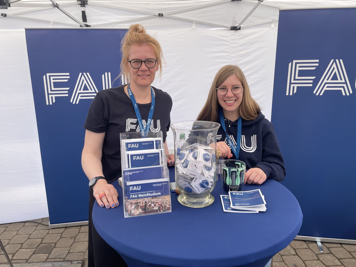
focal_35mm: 26
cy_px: 134
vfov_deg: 53.1
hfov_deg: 67.3
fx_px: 267
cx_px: 178
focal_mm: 4.2
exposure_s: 1/1553
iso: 32
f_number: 1.6
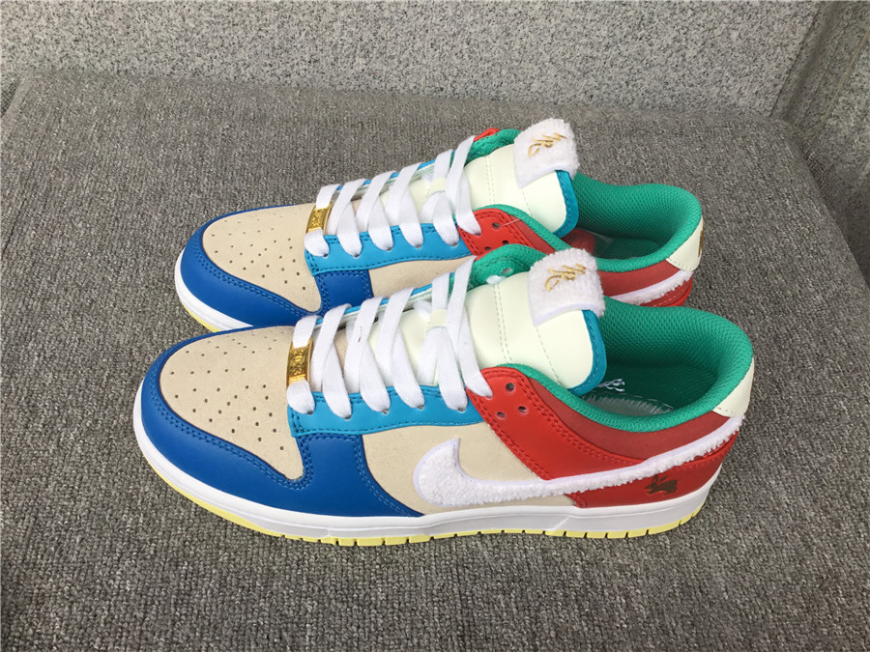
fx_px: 779
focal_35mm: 31
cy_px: 326
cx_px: 435
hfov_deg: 58.4
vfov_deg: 45.4
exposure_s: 1/50
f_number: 2.4
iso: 25
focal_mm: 3.3
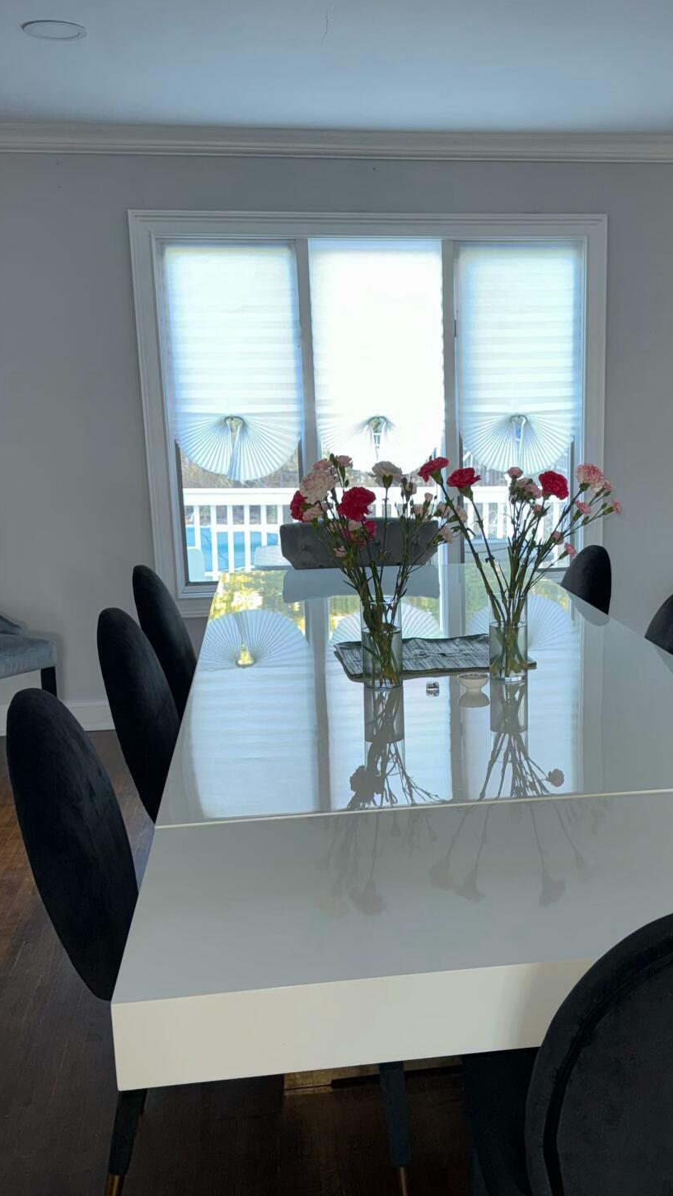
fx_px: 1142
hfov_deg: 32.5
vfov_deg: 55.2
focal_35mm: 36
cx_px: 451
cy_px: 640
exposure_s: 1/17
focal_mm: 6.76
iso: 80
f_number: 1.78
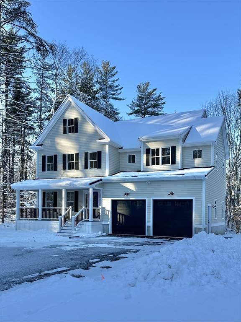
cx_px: 120
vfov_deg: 71.6
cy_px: 161
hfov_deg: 56.8
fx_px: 223
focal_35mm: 24
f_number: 1.78
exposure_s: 1/1339
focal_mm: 6.86
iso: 80
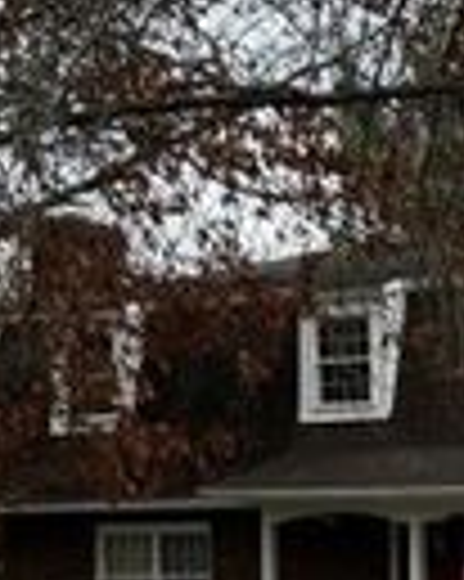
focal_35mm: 131
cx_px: 739
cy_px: 609
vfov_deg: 14.4
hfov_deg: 11.2
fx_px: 2251
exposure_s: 1/618
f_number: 1.6
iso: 50
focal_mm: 5.96
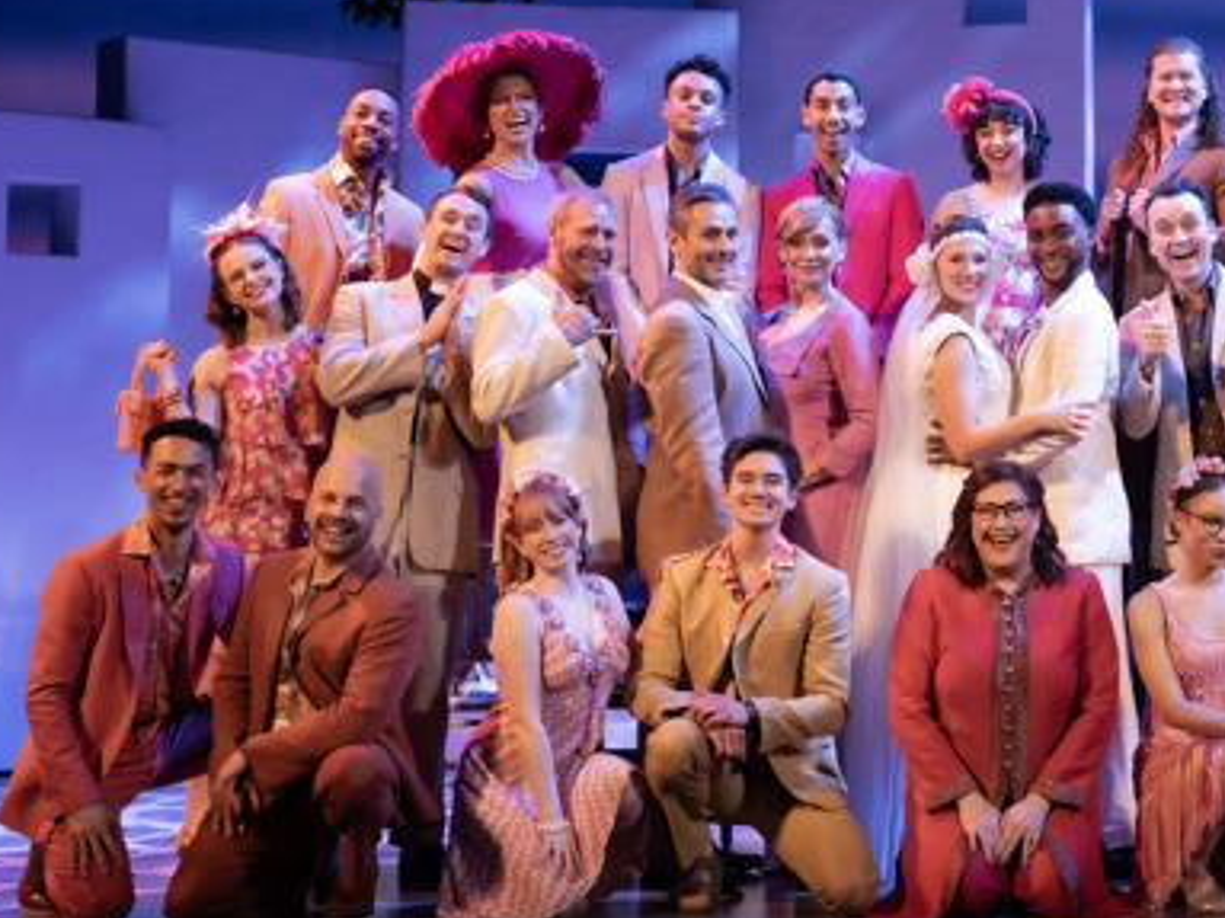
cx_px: 988
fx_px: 3042
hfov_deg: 22.4
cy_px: 186
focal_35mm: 86
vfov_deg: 17.0
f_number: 5
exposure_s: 1/250
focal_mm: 46
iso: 2500
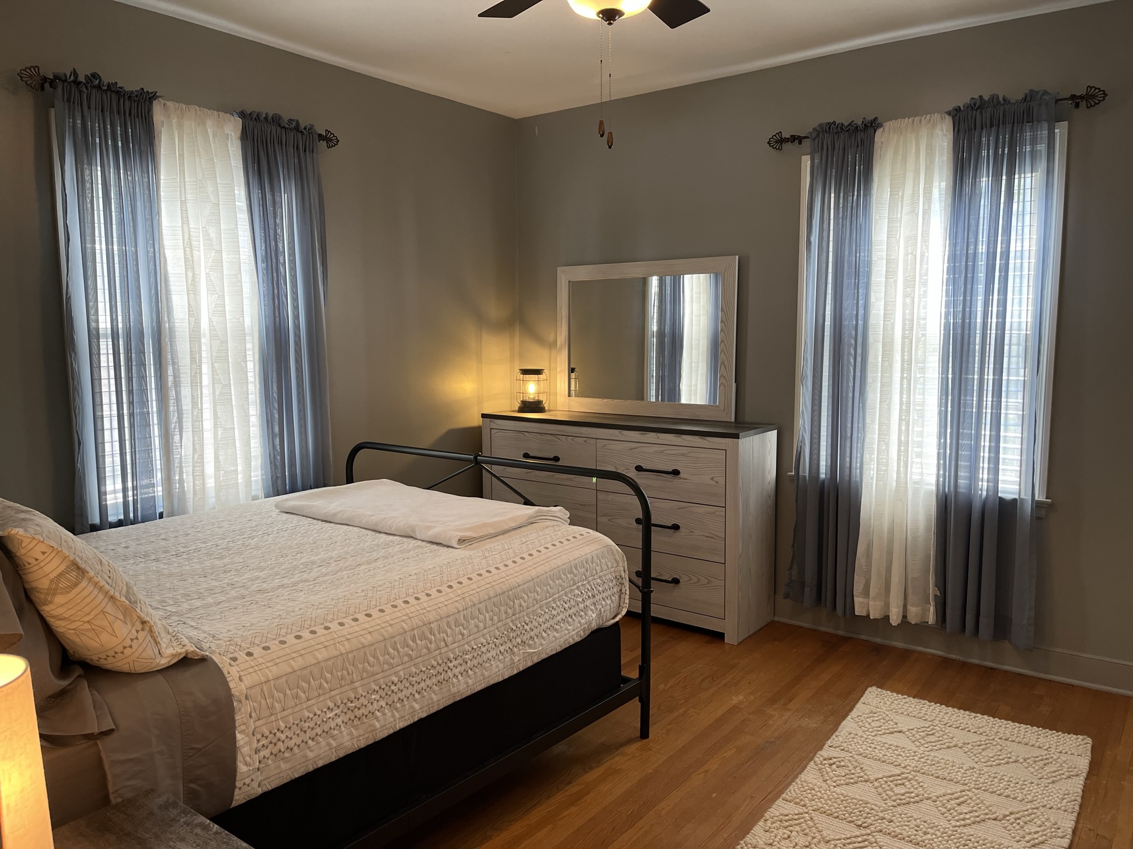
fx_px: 851
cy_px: 424
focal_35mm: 26
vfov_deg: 53.1
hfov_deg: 67.3
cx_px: 566
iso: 125
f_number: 1.6
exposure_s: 1/120
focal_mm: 5.1
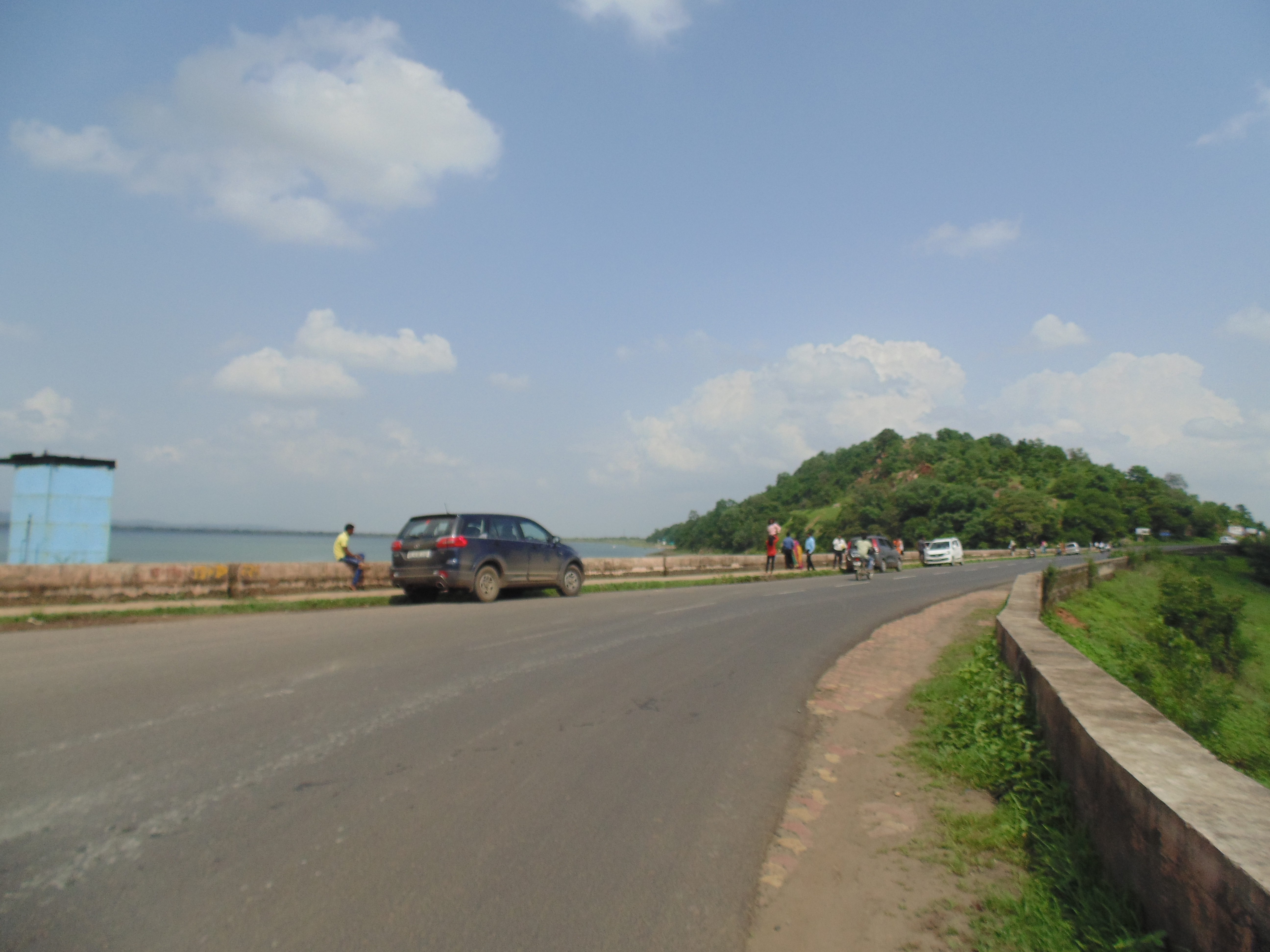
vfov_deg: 61.1
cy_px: 476
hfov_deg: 76.4
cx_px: 635
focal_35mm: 22
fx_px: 807
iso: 80
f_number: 9.7
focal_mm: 4
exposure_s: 1/200
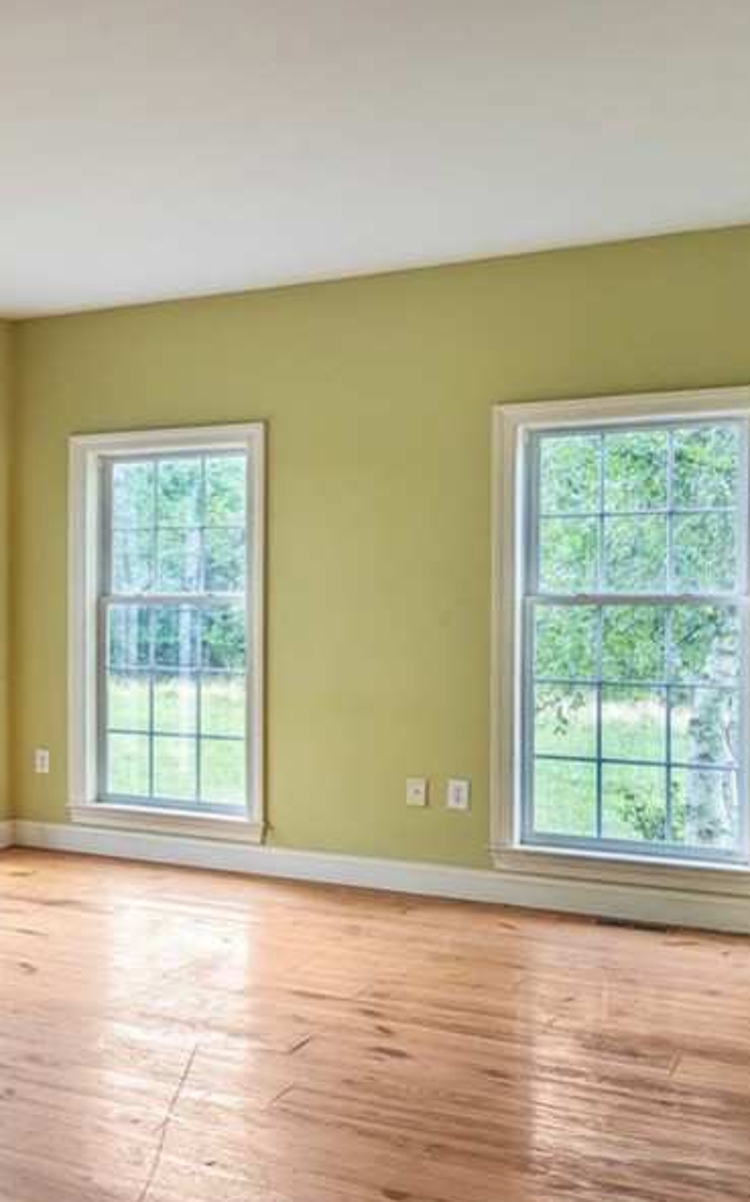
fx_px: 1440
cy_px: 740
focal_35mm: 44
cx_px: -183
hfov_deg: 25.7
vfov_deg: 45.0
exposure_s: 1/100
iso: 46
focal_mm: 6.81
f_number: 1.9
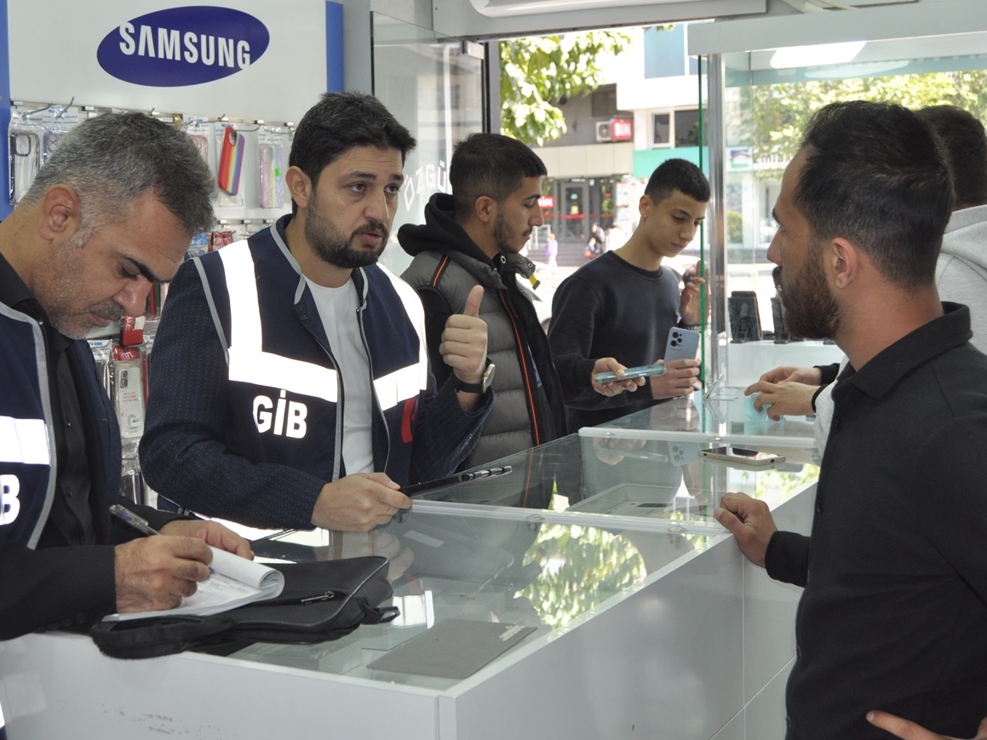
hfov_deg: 37.4
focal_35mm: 51
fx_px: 1454
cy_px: 354
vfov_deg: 28.6
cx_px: 408
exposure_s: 1/125
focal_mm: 30
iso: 400
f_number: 4.2
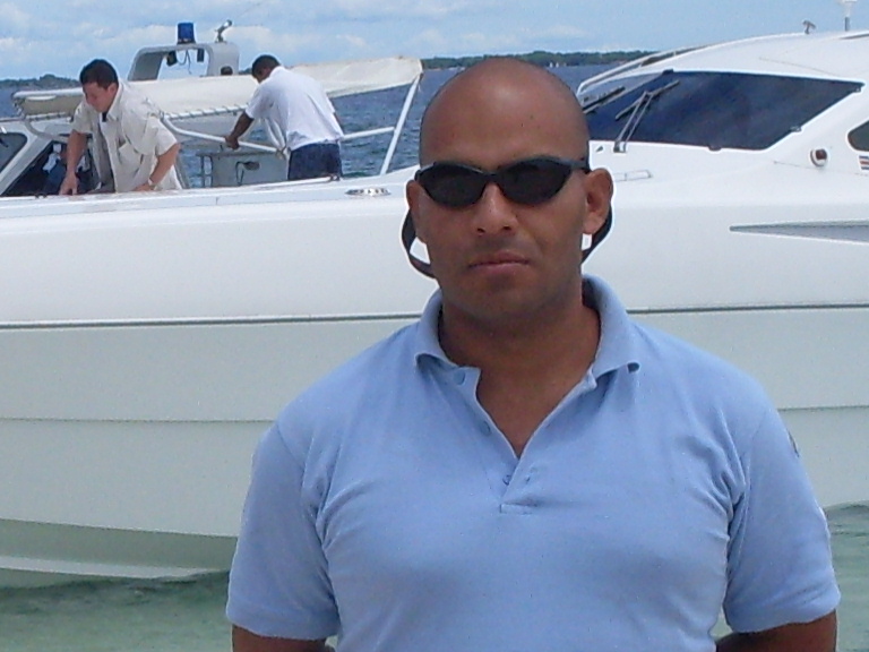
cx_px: 434
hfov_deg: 49.0
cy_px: 326
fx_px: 954
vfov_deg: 37.7
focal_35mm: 38
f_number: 8.4
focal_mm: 6.3
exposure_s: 1/350
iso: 80
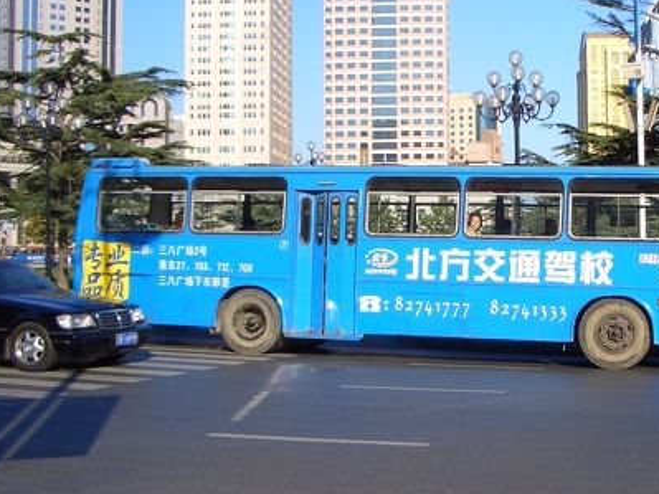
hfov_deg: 32.9
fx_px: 1085
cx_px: 517
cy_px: 252
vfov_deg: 25.6
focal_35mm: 57
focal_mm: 5.8
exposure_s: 1/400
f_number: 4.3
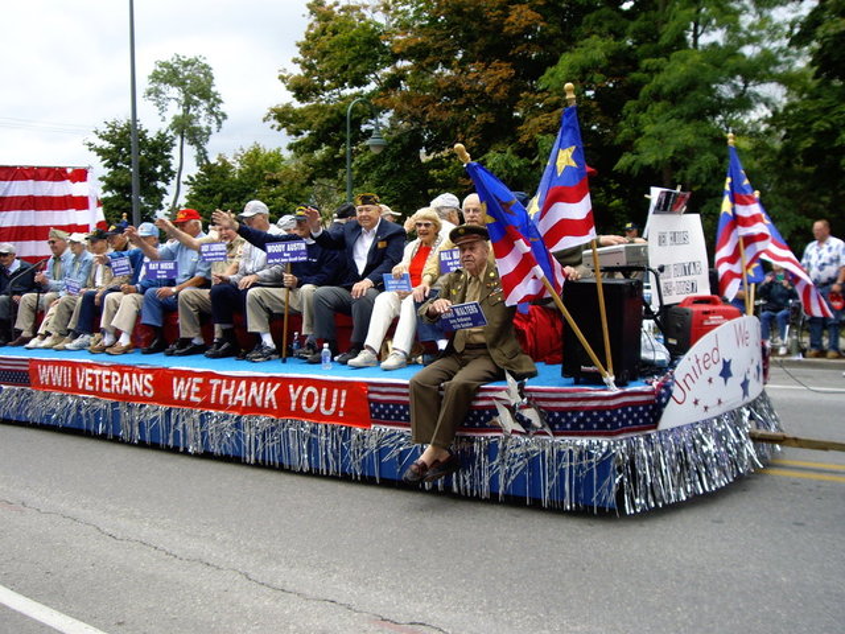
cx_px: 422
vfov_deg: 37.7
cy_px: 317
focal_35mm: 38
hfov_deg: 49.0
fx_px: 928
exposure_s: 1/250
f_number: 4.3
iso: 100
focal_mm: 6.2
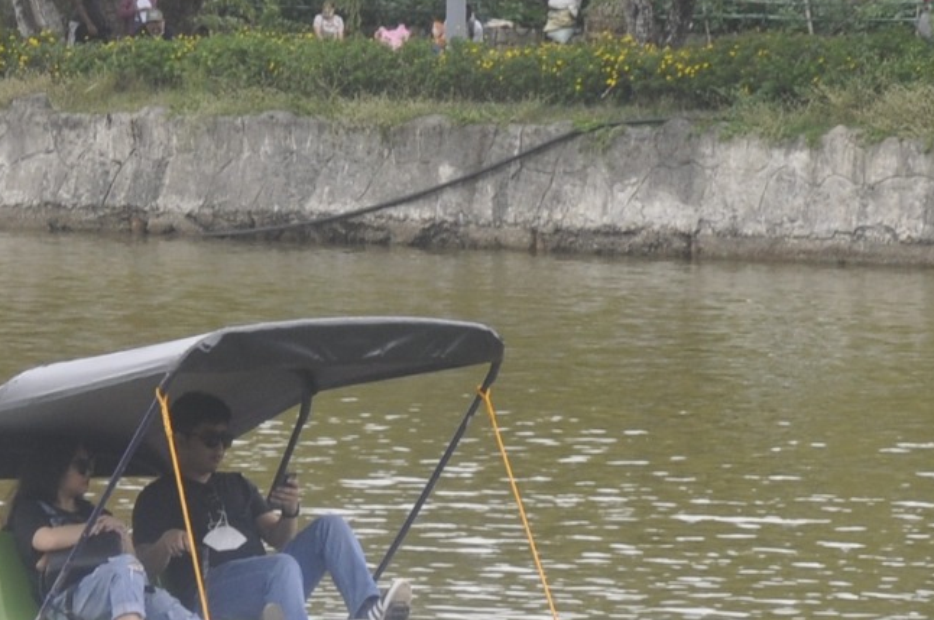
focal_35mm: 362
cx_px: 522
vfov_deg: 3.8
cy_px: 39
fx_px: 9380
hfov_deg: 5.7
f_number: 6.3
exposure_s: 1/160
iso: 200
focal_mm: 52
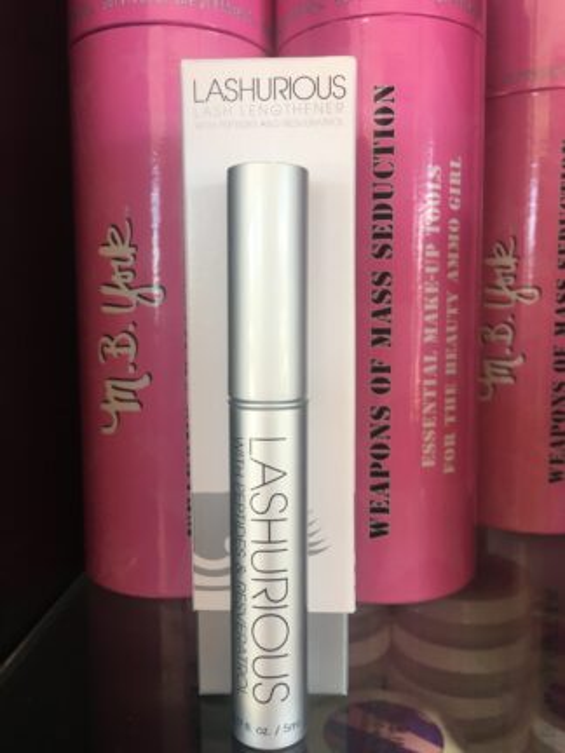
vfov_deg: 61.7
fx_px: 631
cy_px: 376
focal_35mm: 29
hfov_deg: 48.2
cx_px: 282
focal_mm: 4.15
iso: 25
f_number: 2.2
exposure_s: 1/40
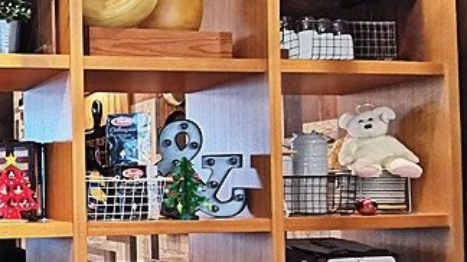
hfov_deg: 36.0
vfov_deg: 27.4
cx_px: -102
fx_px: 532
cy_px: 186
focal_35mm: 43
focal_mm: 2.35
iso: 640
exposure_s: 1/40
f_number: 2.2
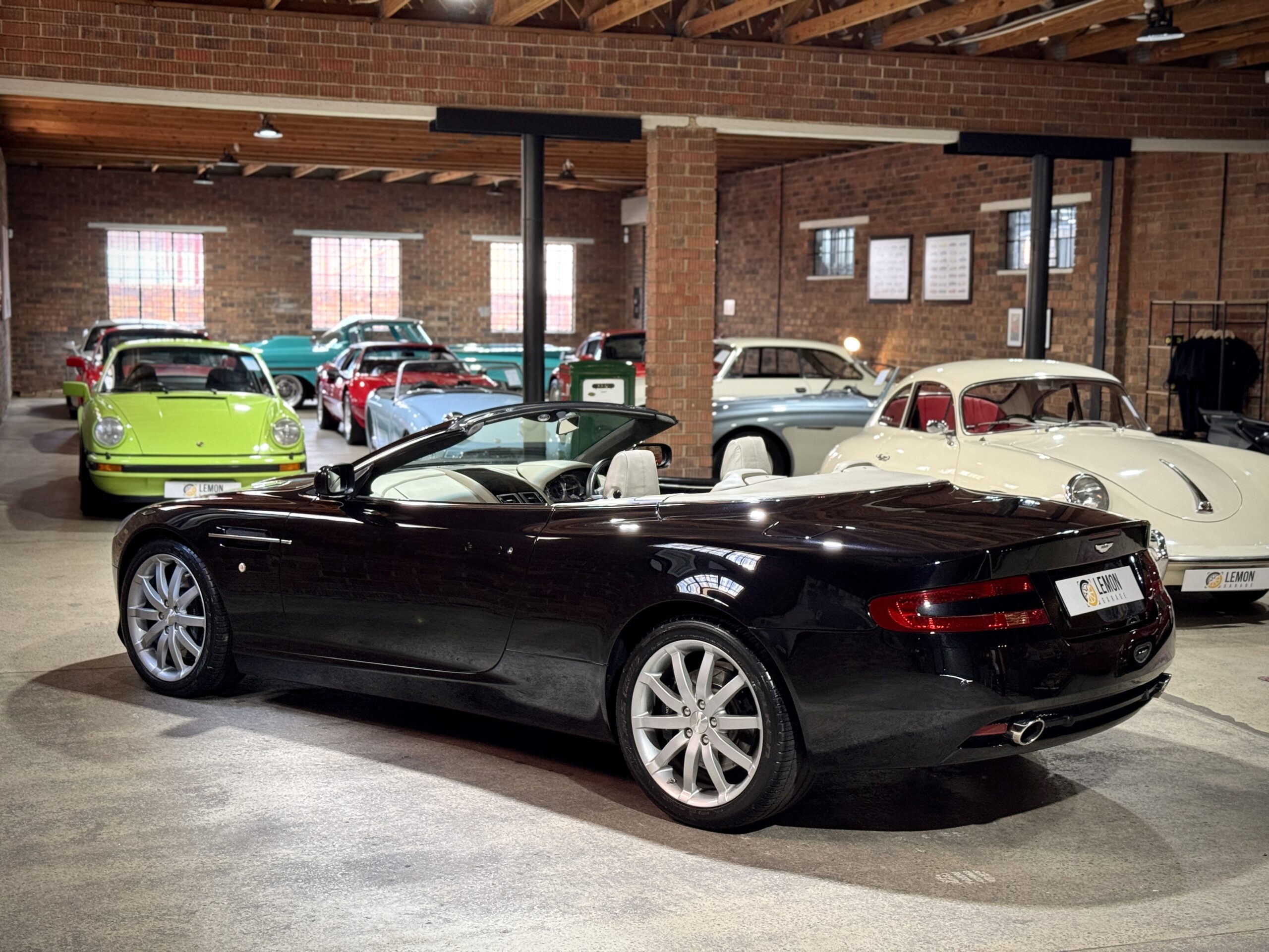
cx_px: 634
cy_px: 476
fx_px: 1760
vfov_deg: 30.3
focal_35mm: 48
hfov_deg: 39.7
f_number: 1.78
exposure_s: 1/33
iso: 200
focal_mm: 6.76
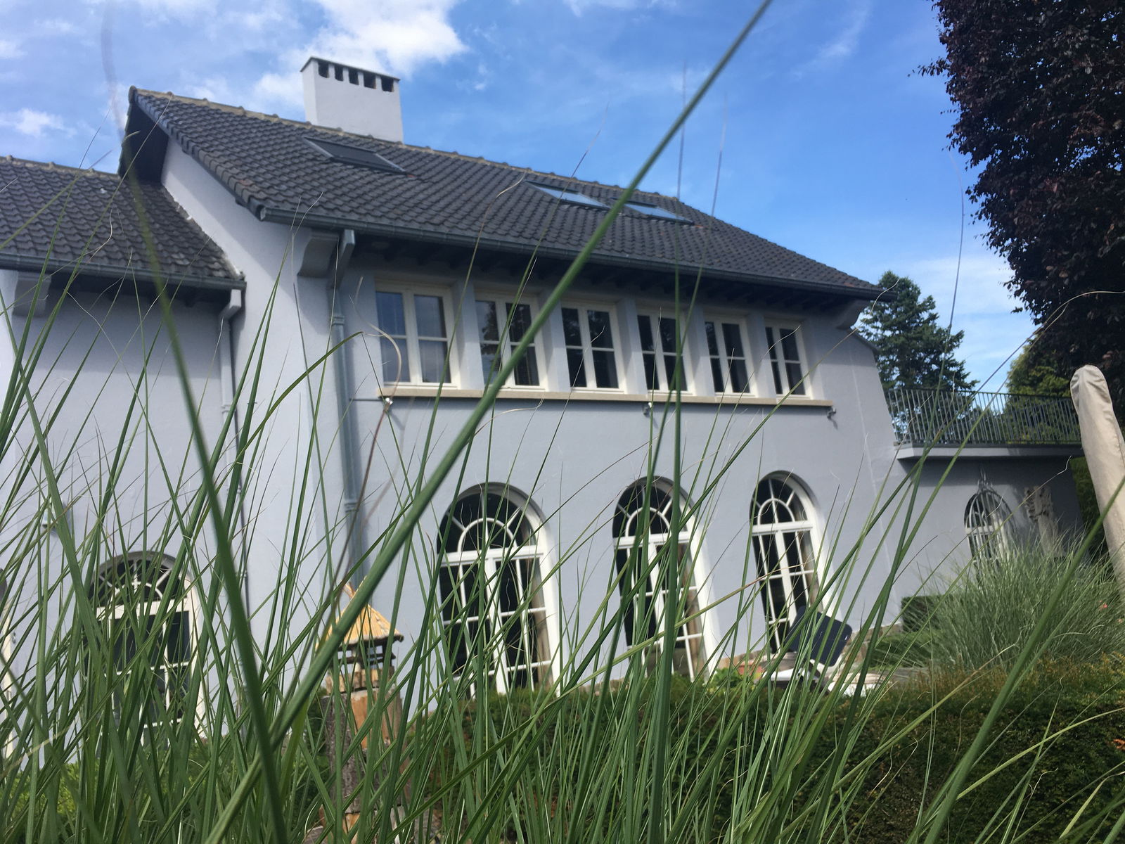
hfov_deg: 61.7
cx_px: 562
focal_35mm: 29
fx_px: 942
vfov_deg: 48.2
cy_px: 422
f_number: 2.2
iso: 25
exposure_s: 1/884
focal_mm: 4.15
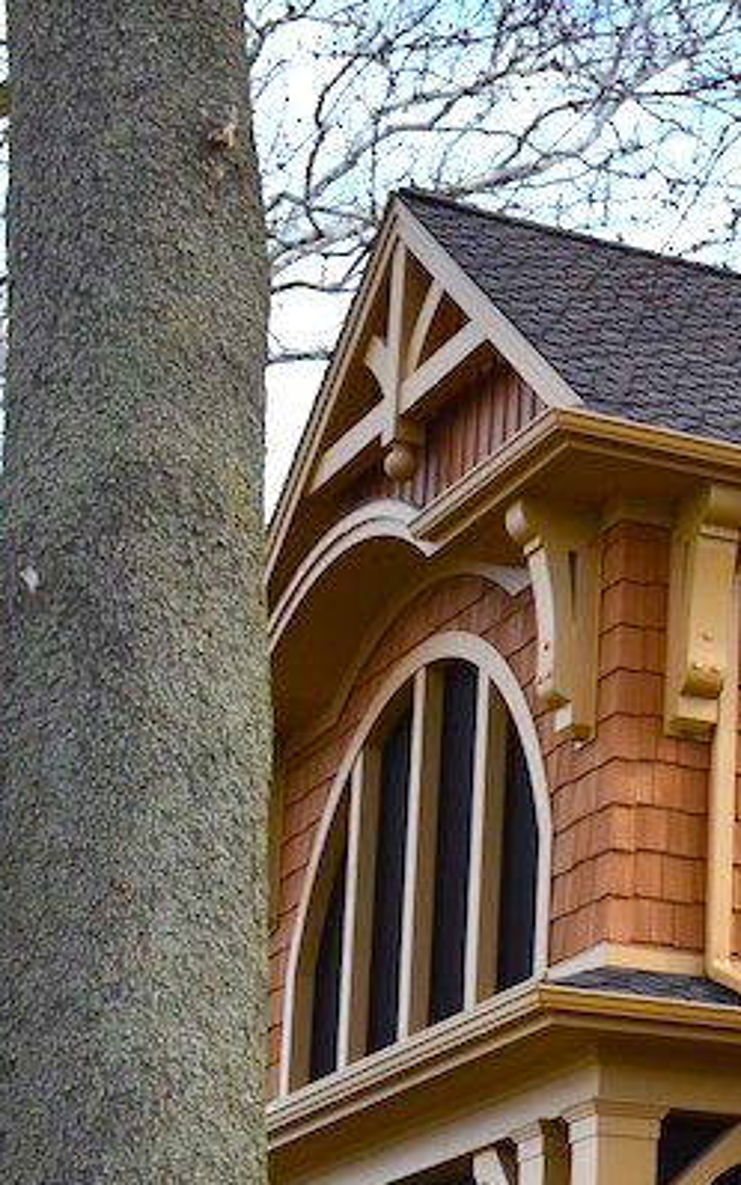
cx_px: 1550
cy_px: 950
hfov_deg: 10.9
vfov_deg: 19.1
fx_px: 3487
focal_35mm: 108
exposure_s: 1/250
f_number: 10
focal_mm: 22
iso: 200
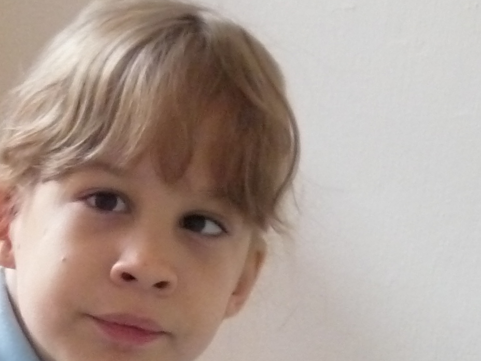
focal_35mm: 169
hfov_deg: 11.0
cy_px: 476
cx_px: -372
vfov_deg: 8.6
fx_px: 2348
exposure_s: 1/25
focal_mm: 7.6
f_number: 3
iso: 800
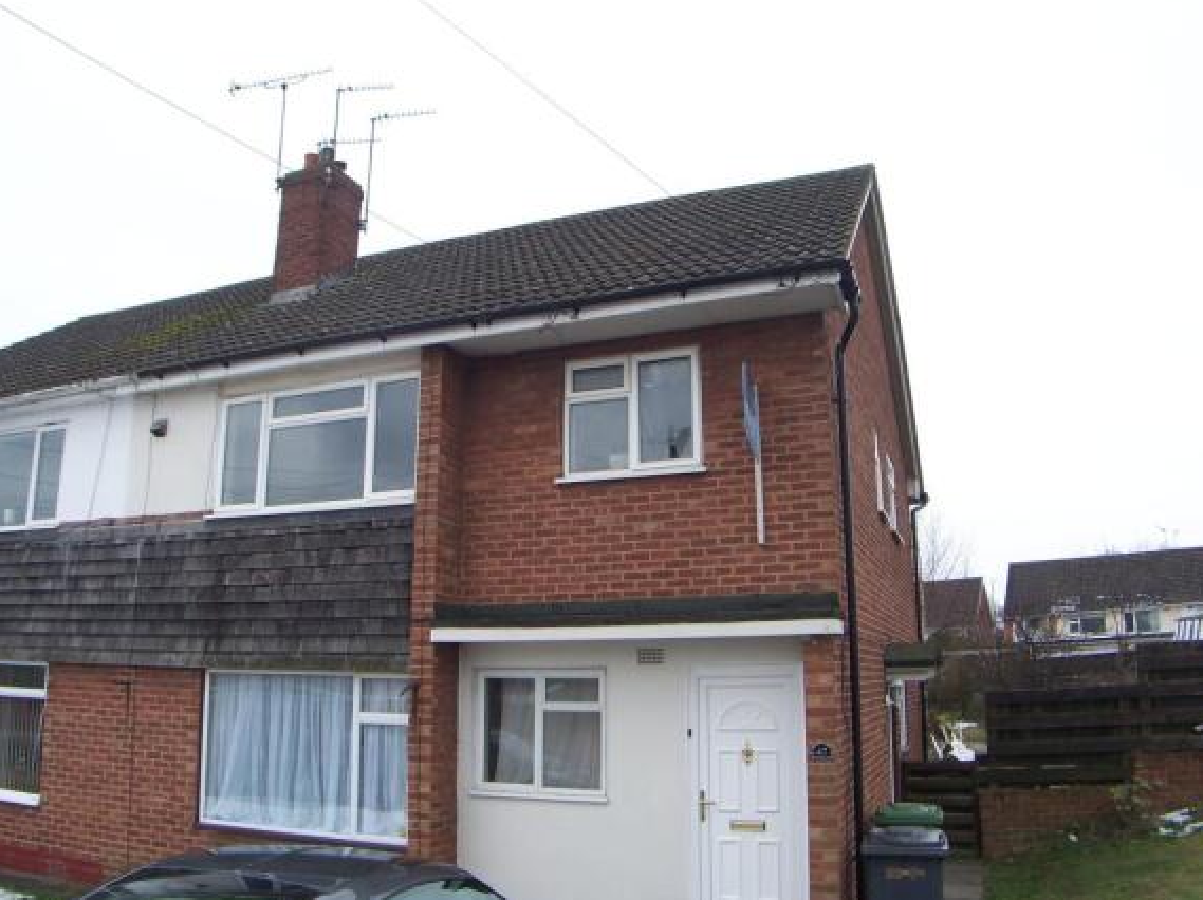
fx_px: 1424
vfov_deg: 35.1
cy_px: 447
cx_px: 597
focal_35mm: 41
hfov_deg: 45.8
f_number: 4
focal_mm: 6.7
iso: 80
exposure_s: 1/125
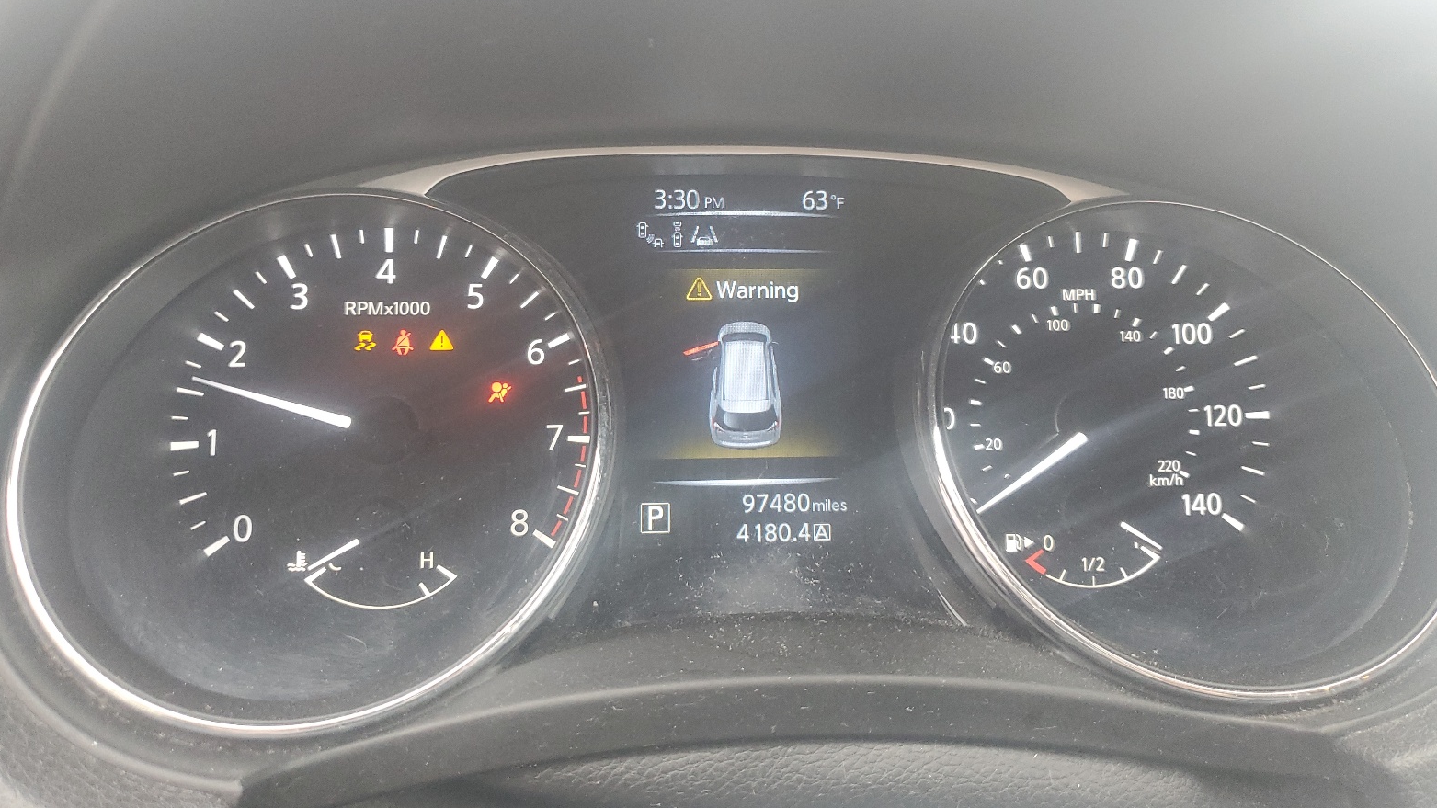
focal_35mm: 29
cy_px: 315
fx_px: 1105
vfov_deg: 40.0
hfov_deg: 66.1
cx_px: 732
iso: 150
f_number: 1.5
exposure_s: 1/60.2
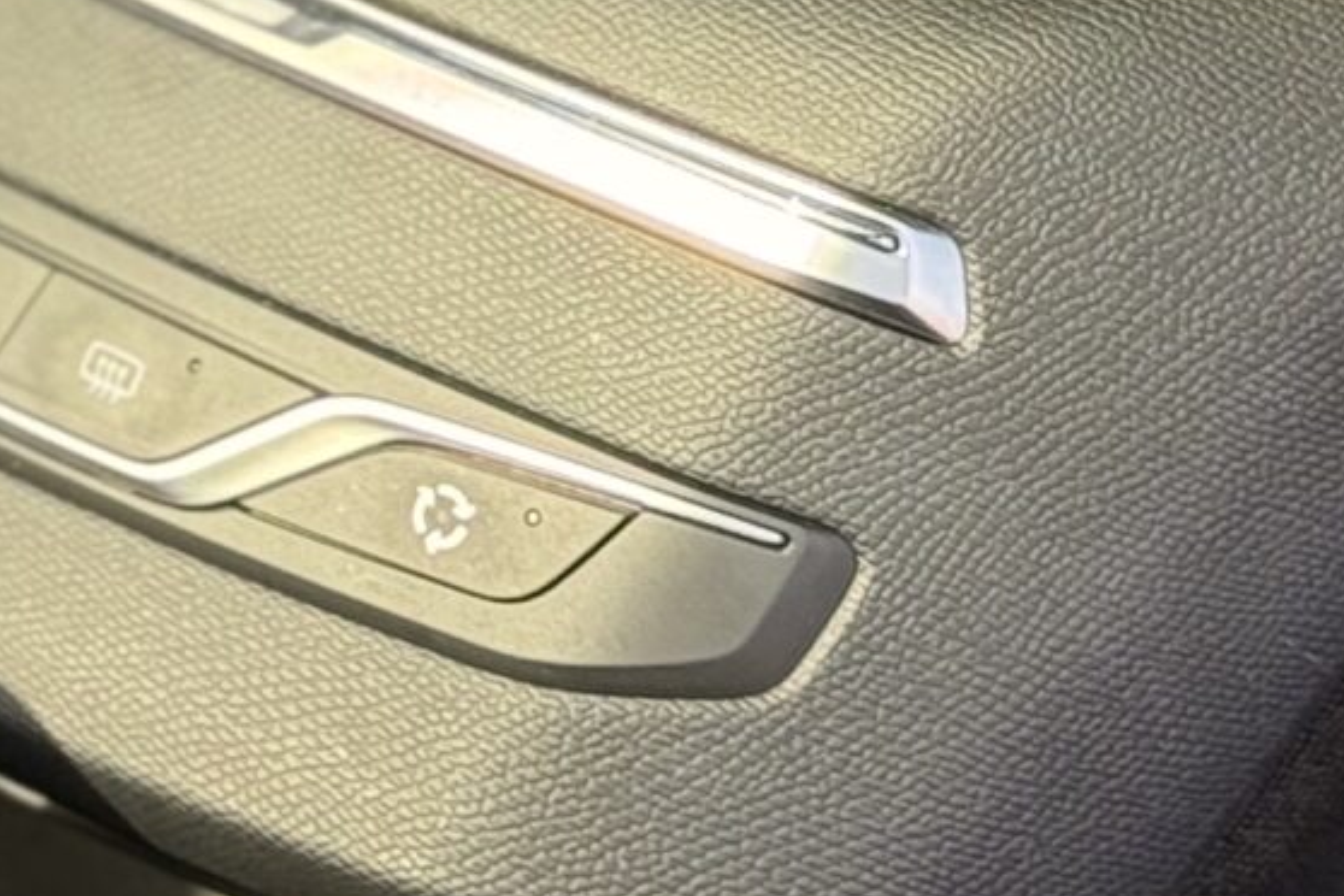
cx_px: -238
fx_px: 8549
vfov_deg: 5.8
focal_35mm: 229
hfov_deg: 8.9
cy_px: -1265
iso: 64
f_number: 1.78
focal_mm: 6.76
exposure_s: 1/164
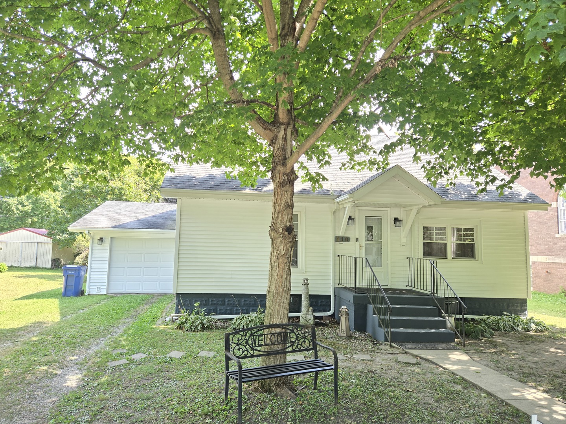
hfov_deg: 73.9
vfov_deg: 58.9
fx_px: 376
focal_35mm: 23
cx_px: 283
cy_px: 212
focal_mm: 5.4
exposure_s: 1/180
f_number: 1.8
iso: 64
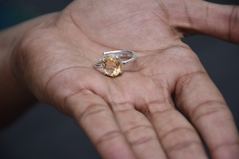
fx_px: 1394
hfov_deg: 9.8
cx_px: 120
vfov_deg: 6.5
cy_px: 80
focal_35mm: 210
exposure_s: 1/125
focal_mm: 140
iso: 800
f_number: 5.6
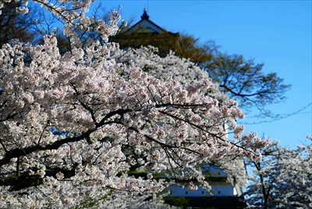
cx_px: 156
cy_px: 104
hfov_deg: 17.3
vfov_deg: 11.6
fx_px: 1023
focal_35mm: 118
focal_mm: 118
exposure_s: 1/320
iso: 100
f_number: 8
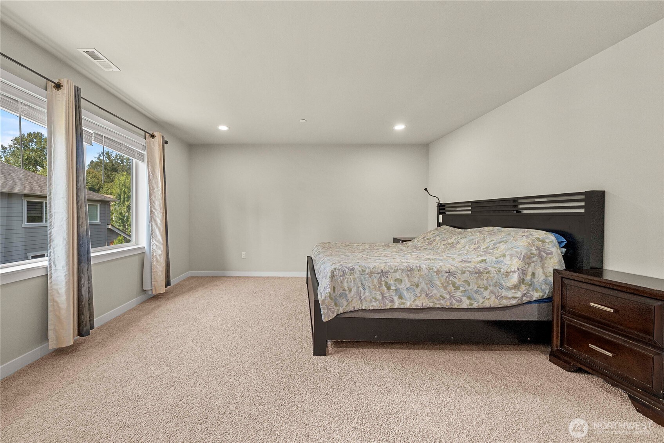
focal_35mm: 12
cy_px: 222
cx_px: 332
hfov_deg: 112.6
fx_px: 221
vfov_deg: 90.1
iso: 500
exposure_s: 1/30
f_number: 7.1
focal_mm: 12
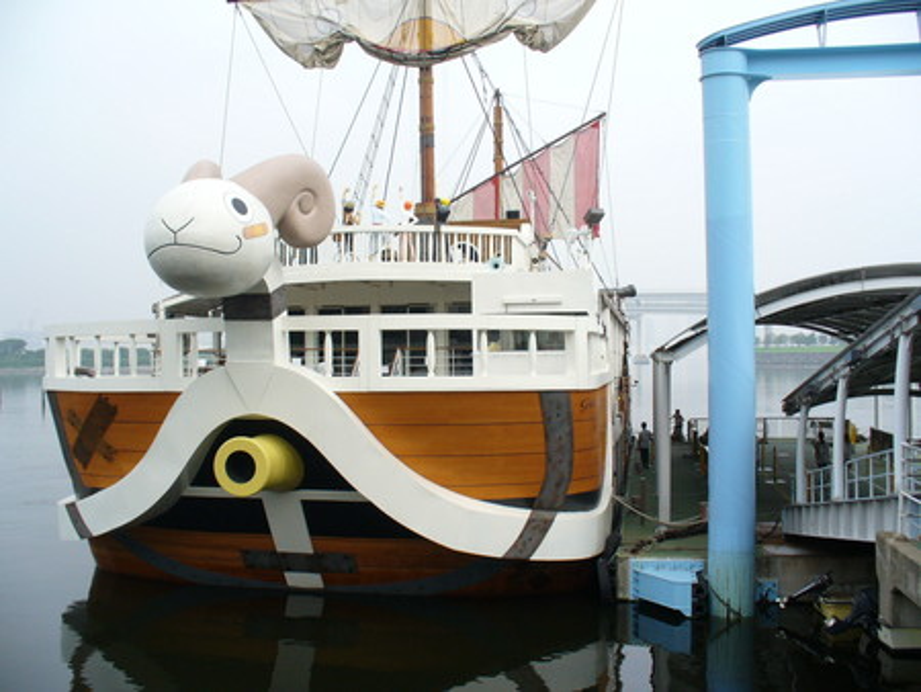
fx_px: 985
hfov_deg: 50.1
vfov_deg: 38.7
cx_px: 460
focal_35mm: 37
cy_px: 346
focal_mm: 6.1
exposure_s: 1/200
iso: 80
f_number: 5.6
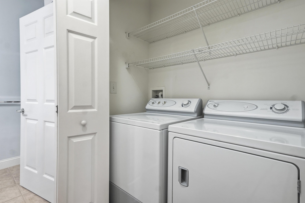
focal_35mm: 16
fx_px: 140
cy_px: 102
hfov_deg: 95.0
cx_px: 152
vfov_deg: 71.9
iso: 800
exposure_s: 1/160
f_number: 7.1
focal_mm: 11
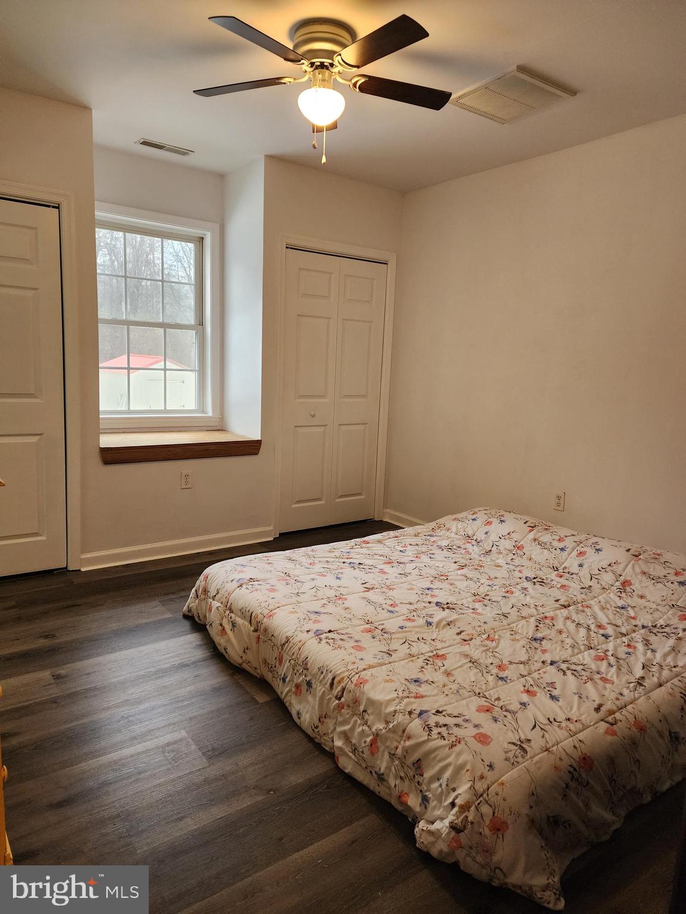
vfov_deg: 73.9
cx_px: 343
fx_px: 608
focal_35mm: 23
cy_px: 457
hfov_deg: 58.9
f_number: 1.8
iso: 400
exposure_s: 1/120
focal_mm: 6.4
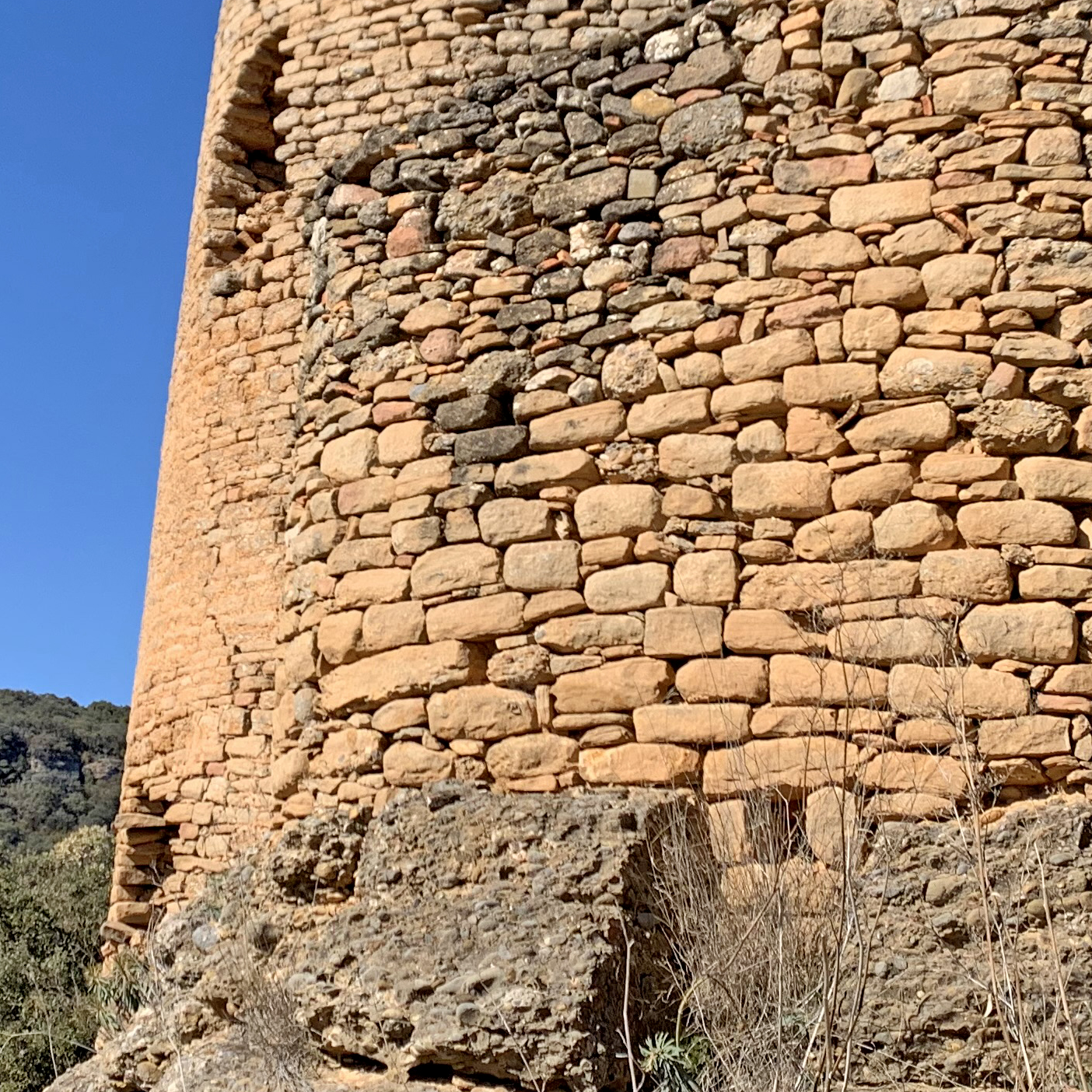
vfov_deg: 25.8
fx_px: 2356
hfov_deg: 25.9
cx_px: 310
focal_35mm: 66
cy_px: 281
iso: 25
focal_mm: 4.25
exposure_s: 1/1916
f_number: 1.8
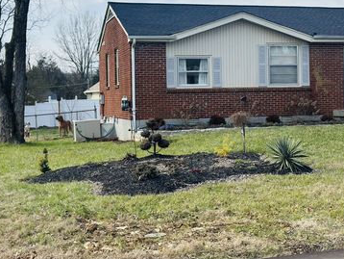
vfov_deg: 21.9
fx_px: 666
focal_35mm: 67
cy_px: 91
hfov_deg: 28.8
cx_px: 230
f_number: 1.78
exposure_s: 1/3876
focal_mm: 6.86
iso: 100
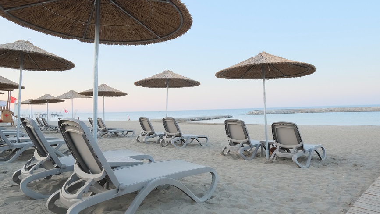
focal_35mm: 25
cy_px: 98
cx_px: 183
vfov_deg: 46.0
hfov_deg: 74.0
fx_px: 252
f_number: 9
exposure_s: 1/125
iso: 2000
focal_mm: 15
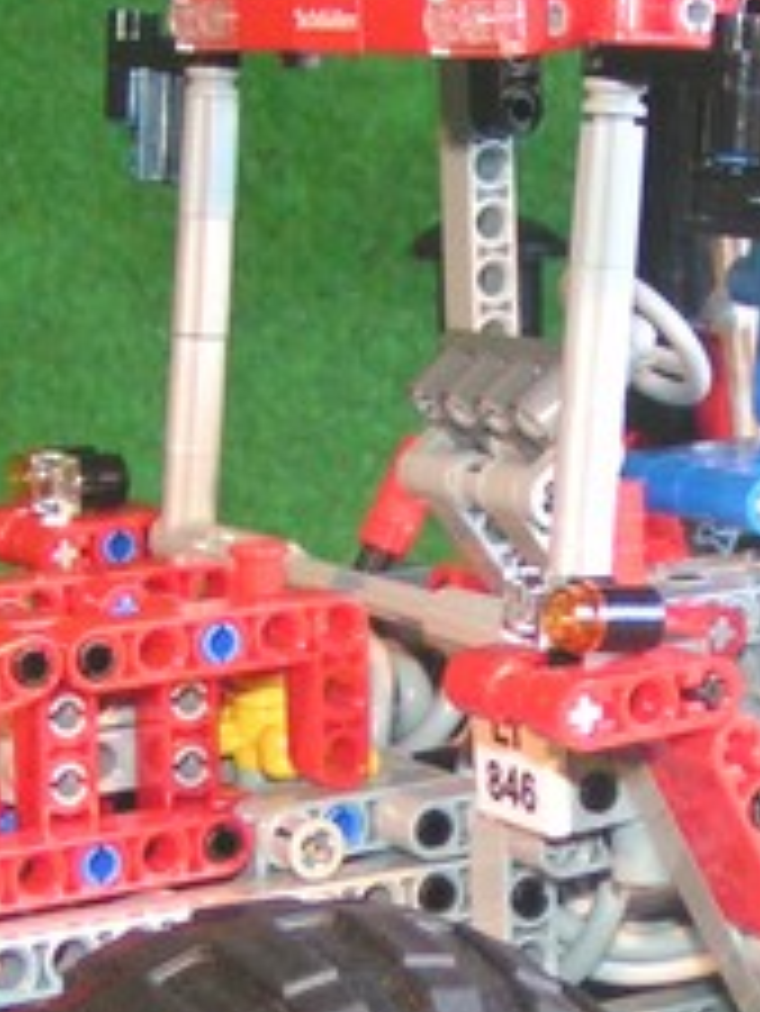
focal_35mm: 108
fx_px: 3159
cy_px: 796
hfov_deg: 13.7
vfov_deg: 18.1
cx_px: 594
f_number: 2.8
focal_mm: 5.8
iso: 200
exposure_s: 1/40
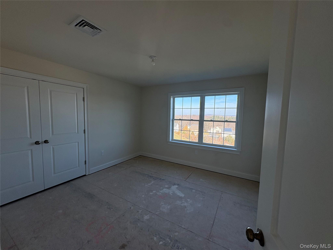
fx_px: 135
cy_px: 125
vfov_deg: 85.7
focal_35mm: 14
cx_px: 166
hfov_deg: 102.1
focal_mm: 2.22
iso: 64
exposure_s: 1/312
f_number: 2.2
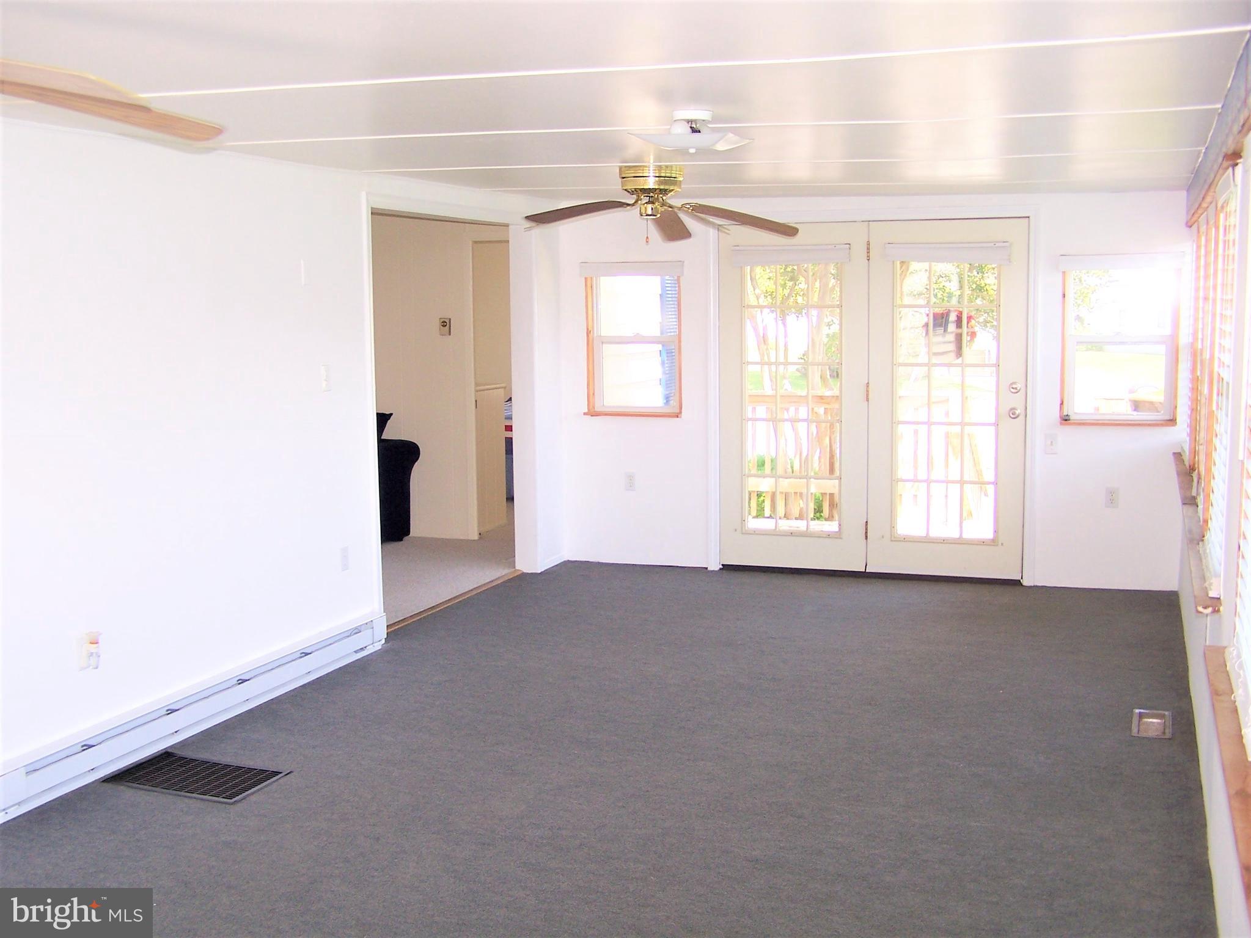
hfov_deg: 49.0
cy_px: 469
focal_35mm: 38
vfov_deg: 37.7
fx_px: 1374
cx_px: 626
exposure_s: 1/90
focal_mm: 6.3
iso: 80
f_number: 2.8
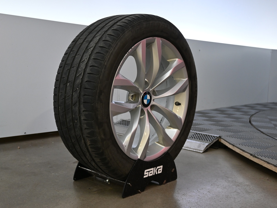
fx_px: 351
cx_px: 137
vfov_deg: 33.0
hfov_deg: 43.1
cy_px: 105
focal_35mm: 44
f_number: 4.5
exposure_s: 1/40
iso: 900
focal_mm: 26.5
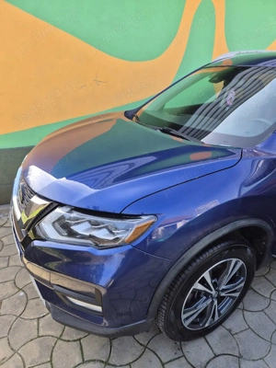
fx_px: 245
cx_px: 138
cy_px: 184
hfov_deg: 58.9
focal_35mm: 23
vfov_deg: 73.9
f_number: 1.8
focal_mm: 5.4
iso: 25
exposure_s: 1/217
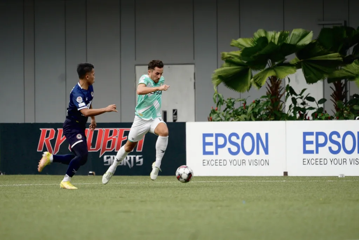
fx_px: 5986
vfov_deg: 2.3
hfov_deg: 3.4
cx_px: 180
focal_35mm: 600
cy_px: 120
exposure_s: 1/800
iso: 1000
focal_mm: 400
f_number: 5.6
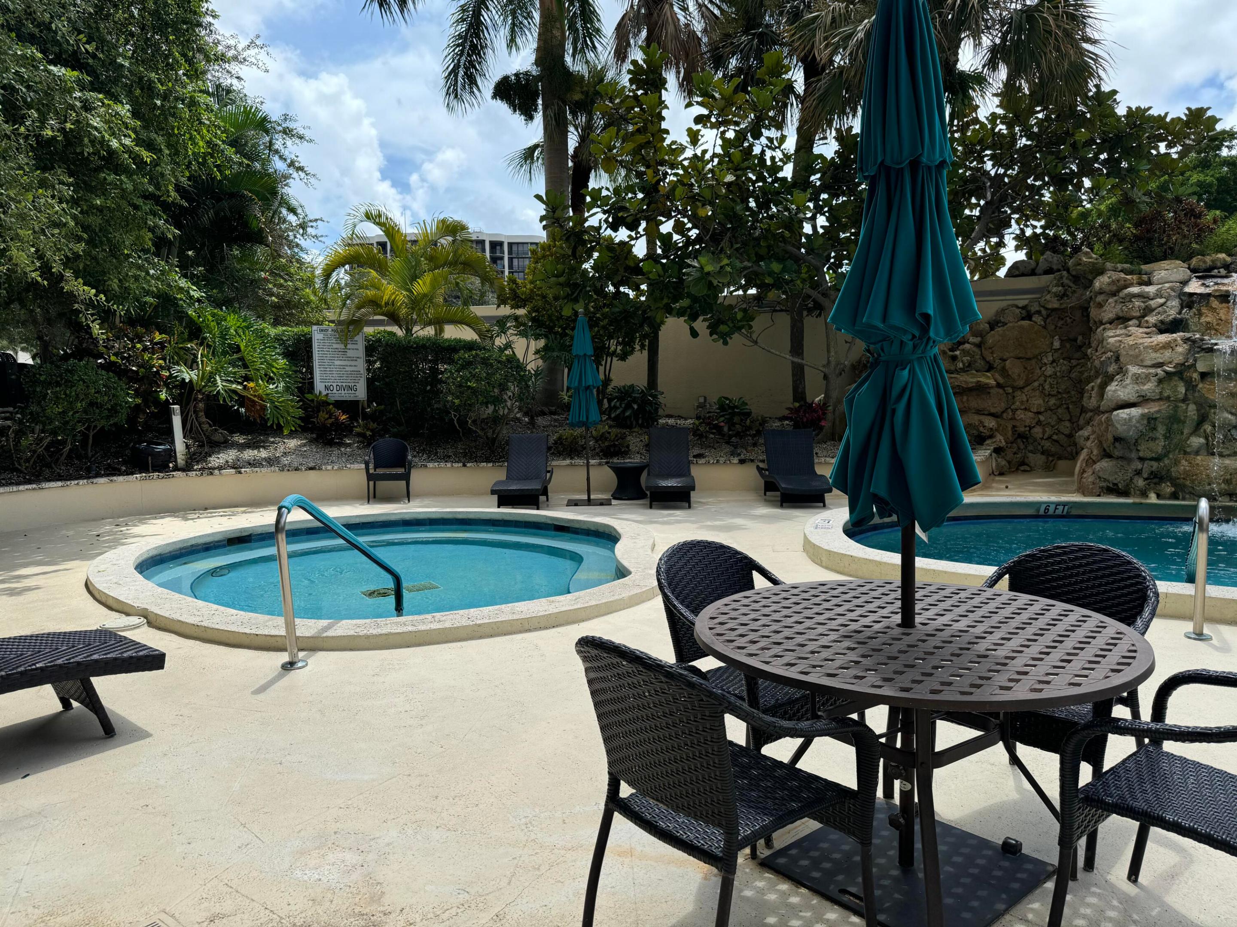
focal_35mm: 24
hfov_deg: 71.6
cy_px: 464
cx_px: 618
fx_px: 858
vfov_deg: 56.8
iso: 80
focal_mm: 6.76
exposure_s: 1/2959
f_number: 1.78
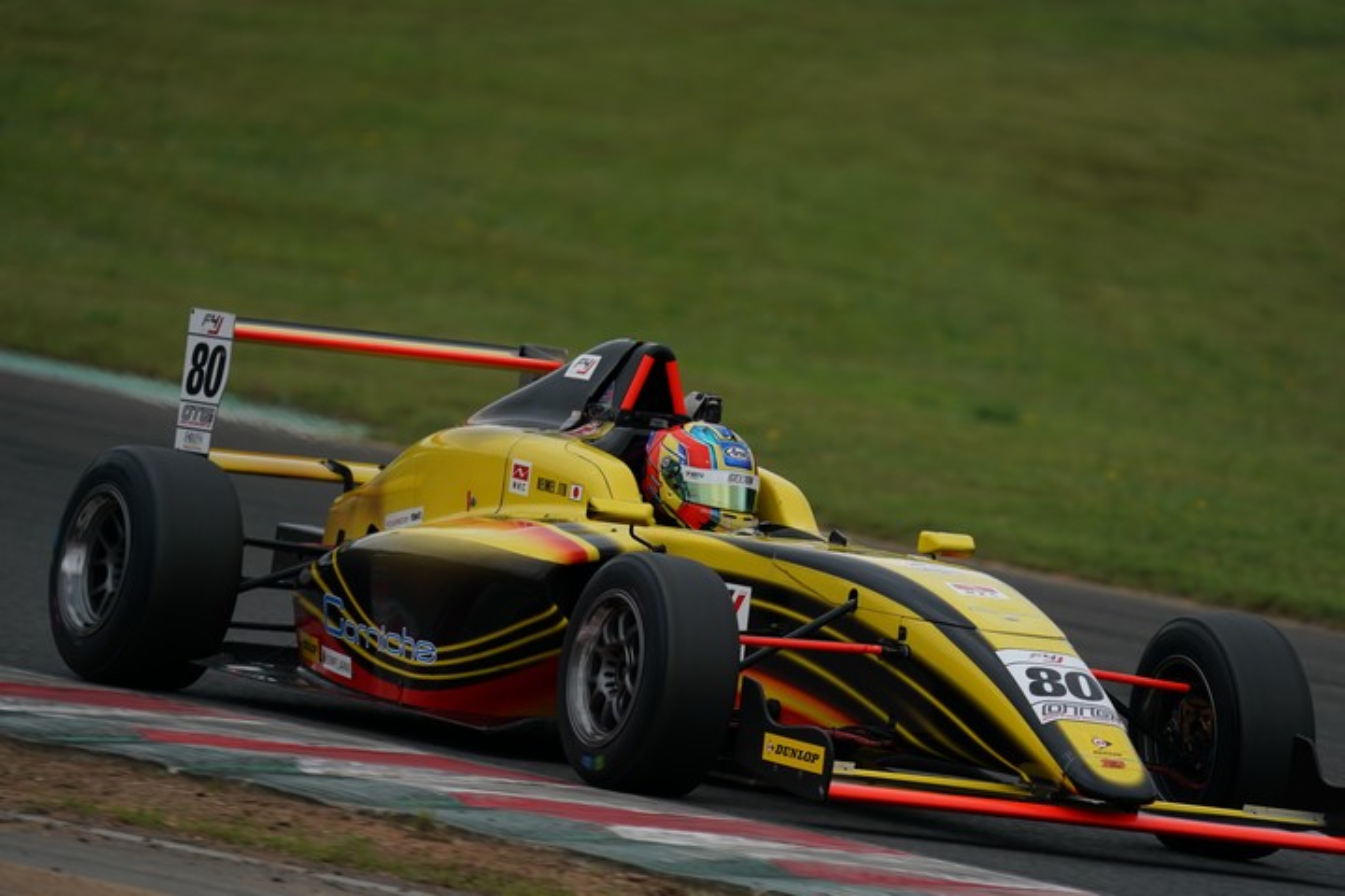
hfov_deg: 3.4
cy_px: 448
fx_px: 22415
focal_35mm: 600
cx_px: 672
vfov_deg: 2.3
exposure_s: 1/1000
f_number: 6.3
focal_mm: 600
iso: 400
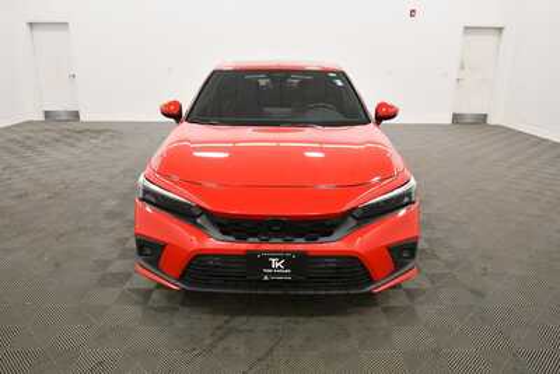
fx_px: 420
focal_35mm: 27
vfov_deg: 48.0
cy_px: 187
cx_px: 280
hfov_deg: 67.4
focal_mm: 18
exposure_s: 1/125
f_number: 5.6
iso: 1000
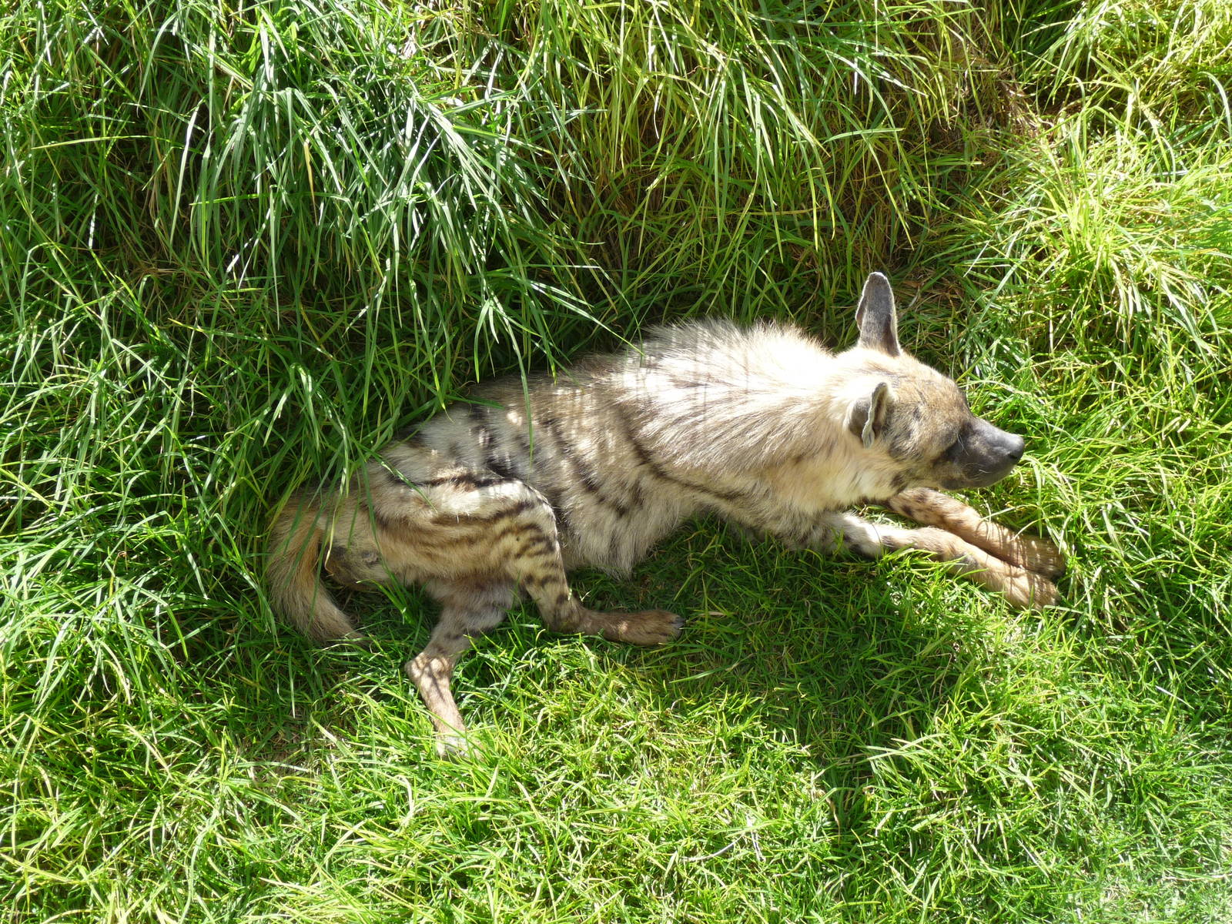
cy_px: 462
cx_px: 616
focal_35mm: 50
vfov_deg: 29.1
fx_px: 1780
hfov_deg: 38.2
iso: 100
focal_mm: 8.5
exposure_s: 1/250
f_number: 4.2
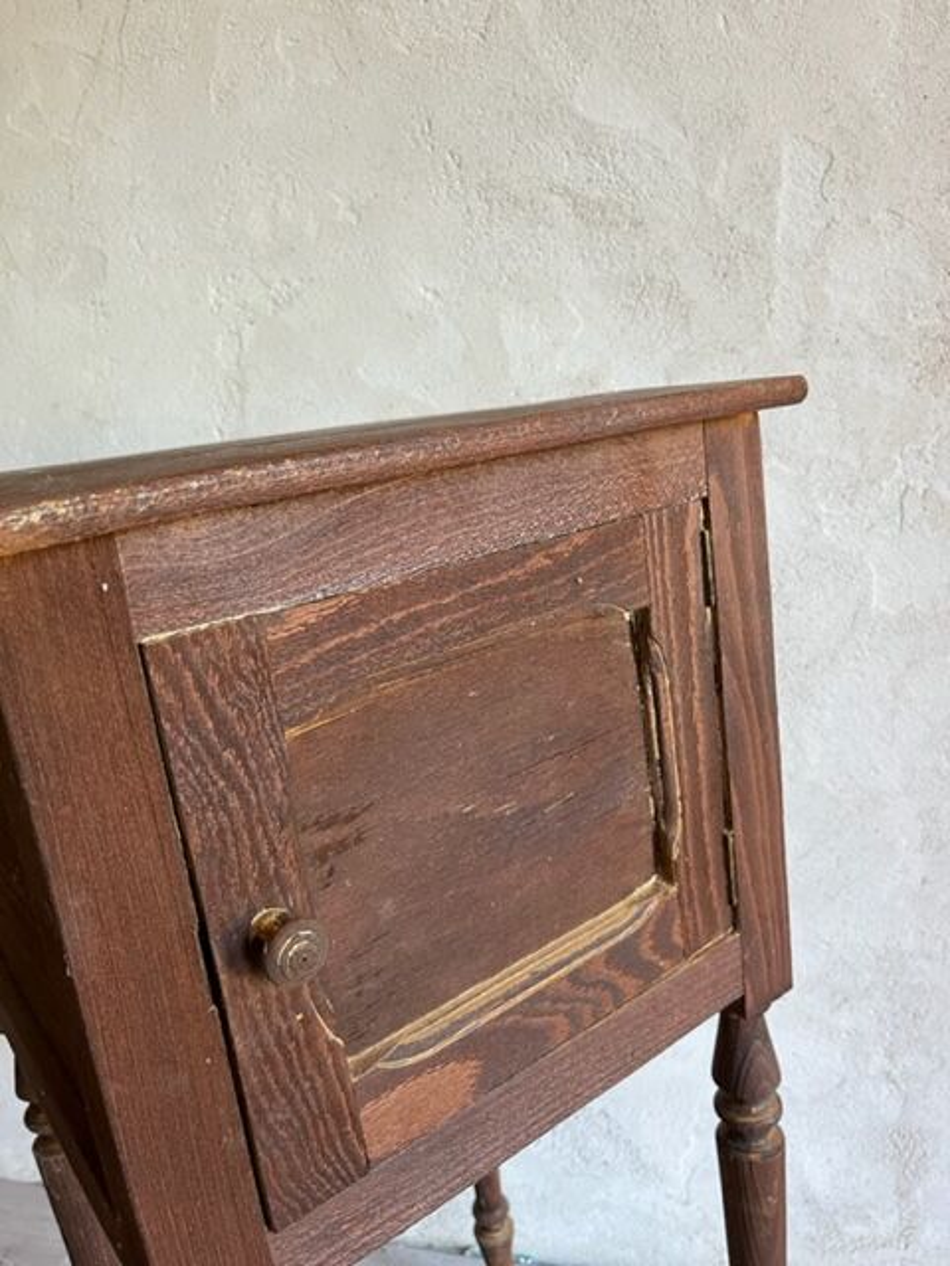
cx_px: 475
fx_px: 951
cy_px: 633
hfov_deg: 53.1
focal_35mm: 26
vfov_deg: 67.3
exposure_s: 1/83
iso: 125
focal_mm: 5.1
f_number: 1.6
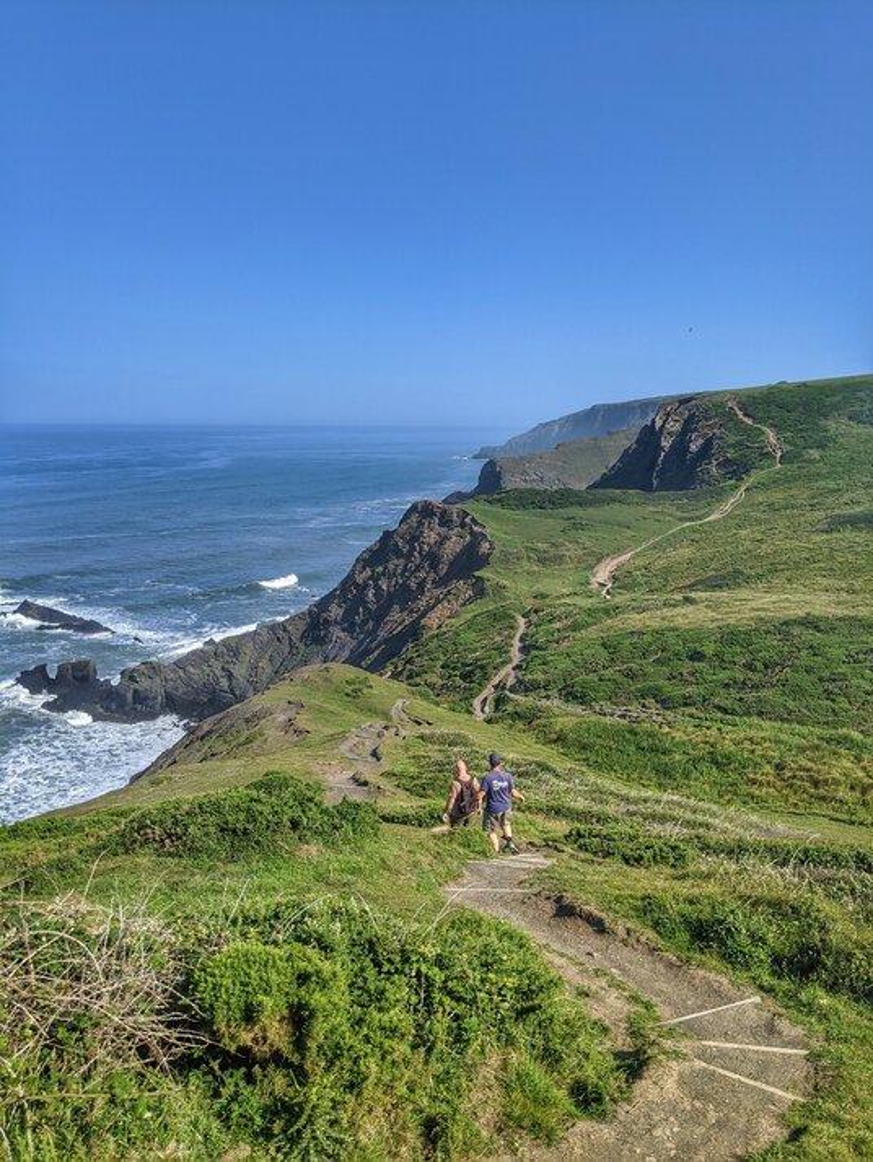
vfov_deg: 65.3
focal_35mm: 27
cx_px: 436
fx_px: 907
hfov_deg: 51.4
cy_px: 581
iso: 64
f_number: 1.8
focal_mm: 4.44
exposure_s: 1/2611
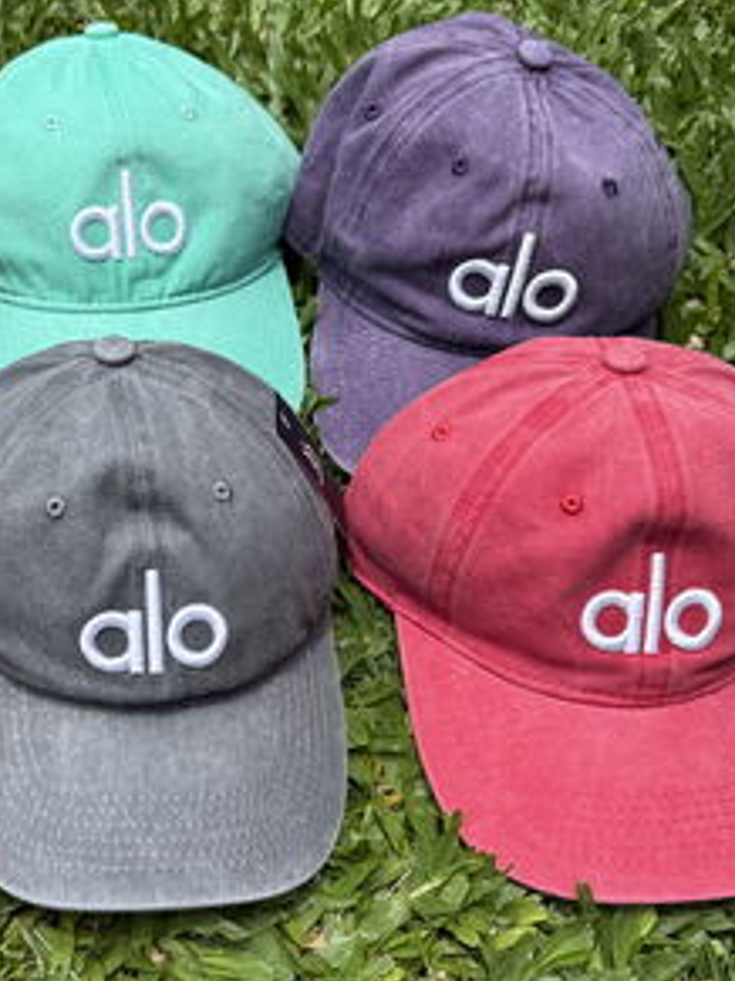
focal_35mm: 44
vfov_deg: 43.0
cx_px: 155
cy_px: 504
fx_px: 1247
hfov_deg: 32.0
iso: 80
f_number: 1.78
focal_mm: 6.76
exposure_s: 1/2445
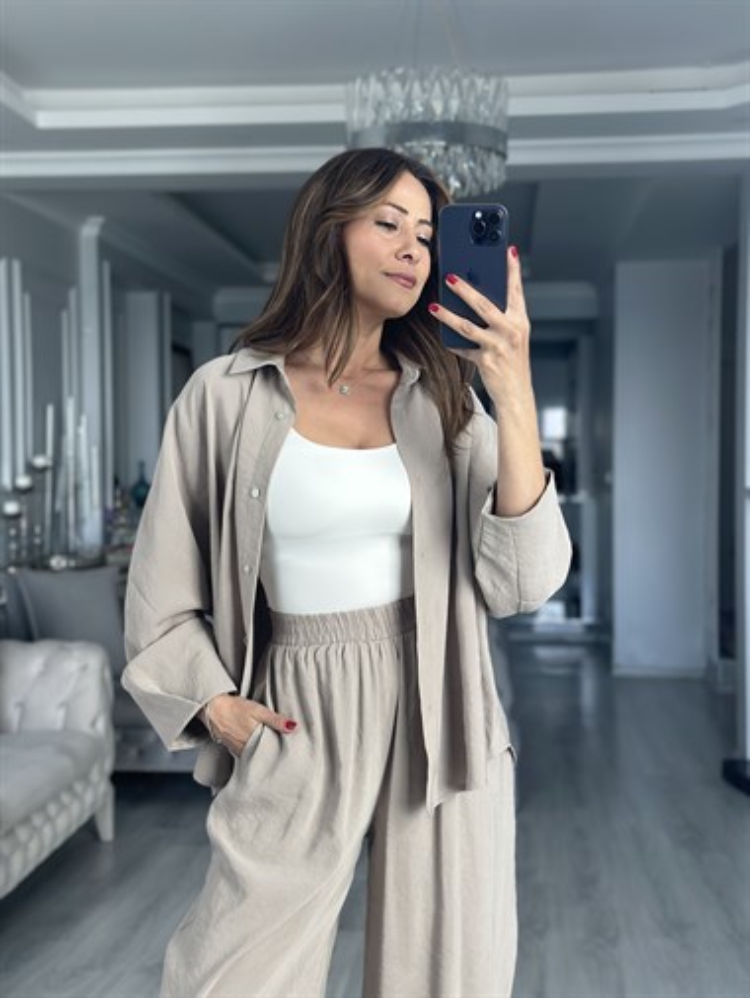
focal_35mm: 48
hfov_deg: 30.3
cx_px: 375
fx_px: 1385
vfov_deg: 39.6
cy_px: 499
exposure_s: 1/172
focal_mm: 6.86
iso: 100
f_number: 1.78
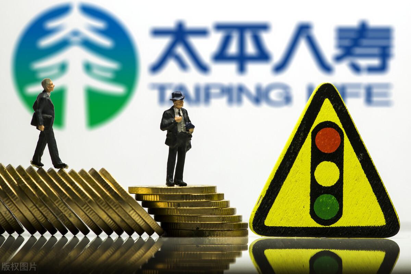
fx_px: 1797
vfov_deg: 8.7
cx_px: 206
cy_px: 137
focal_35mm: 158
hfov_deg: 13.1
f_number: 9
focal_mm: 105
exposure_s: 1/250
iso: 500
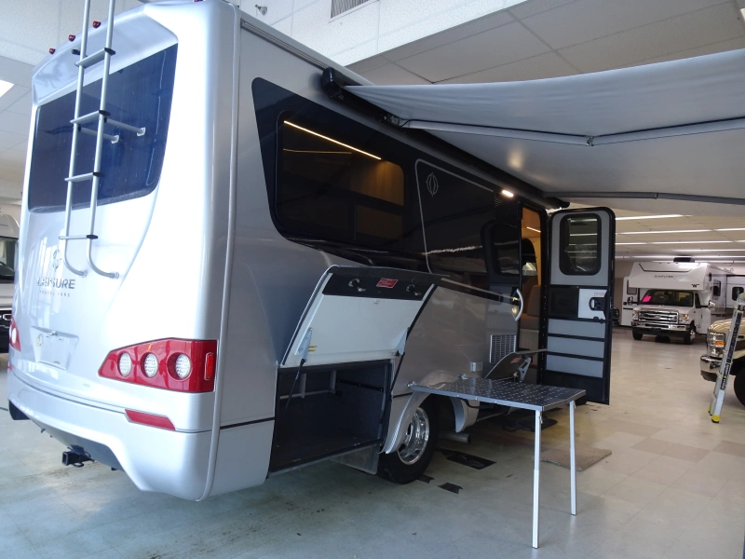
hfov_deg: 71.6
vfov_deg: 56.8
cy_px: 280
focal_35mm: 24
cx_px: 372
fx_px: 517
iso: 80
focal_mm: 4.1
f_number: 3.5
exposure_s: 1/30
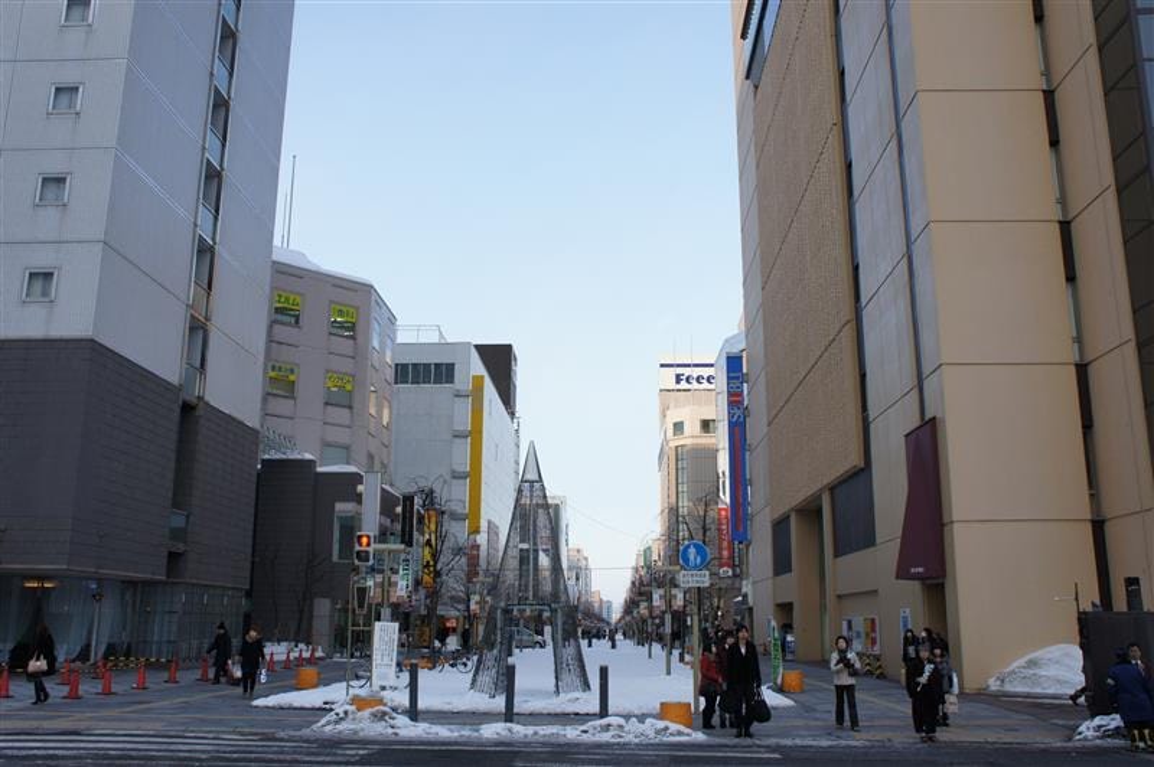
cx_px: 577
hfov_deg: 62.0
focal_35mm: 30
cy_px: 384
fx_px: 961
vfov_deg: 43.5
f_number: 7.1
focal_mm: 20
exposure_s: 1/125
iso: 200
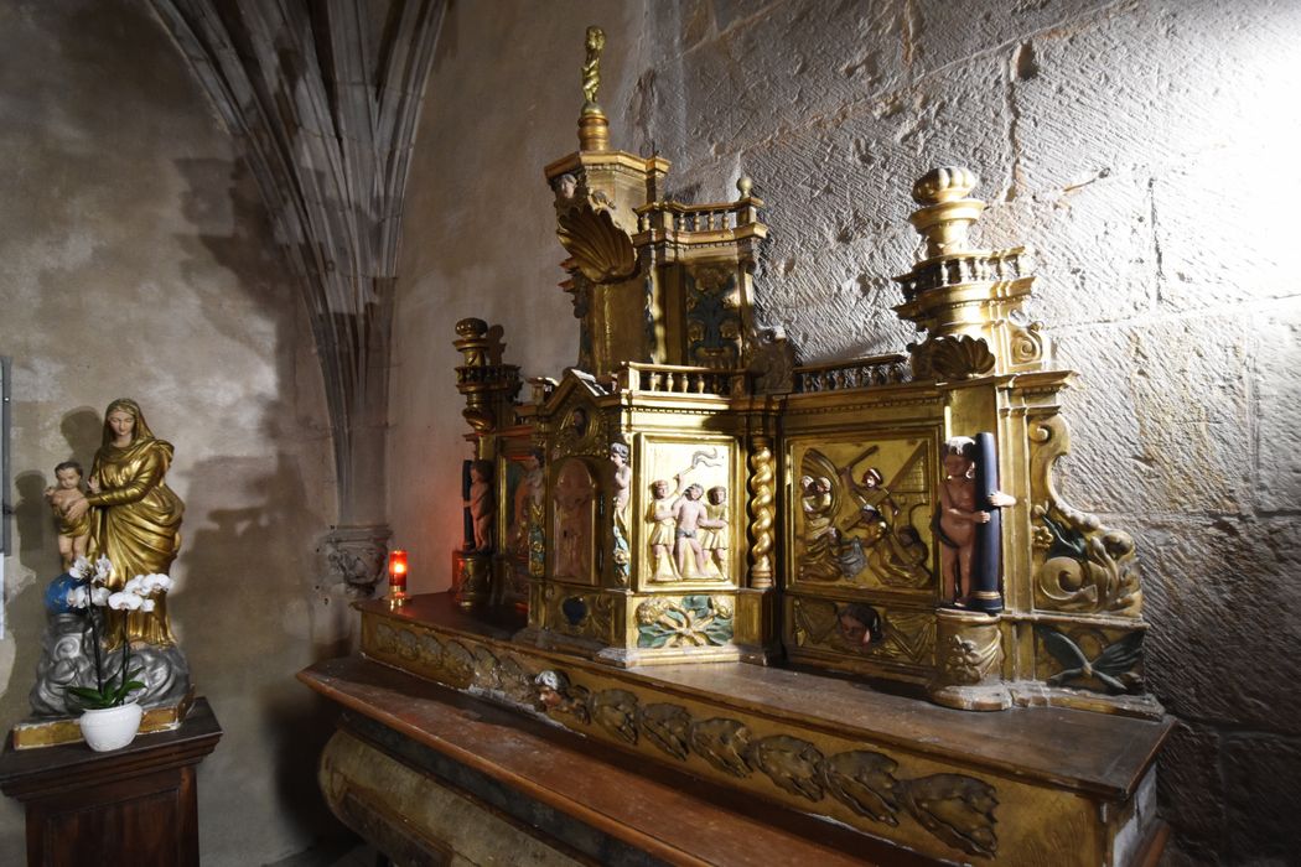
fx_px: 650
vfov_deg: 67.4
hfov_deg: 90.0
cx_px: 650
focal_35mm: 18
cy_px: 434
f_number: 3.8
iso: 1600
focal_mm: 12
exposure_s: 1/60
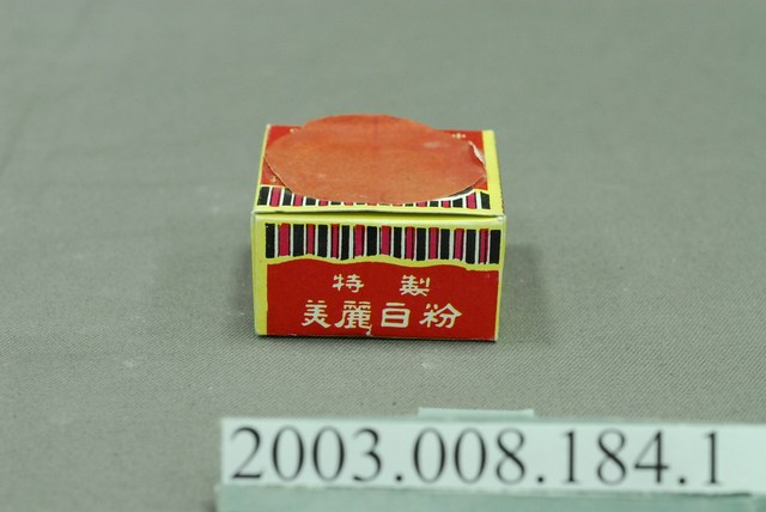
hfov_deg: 22.6
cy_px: 256
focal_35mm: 90
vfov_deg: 15.2
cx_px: 383
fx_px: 1917
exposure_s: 1/13
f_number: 10
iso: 1000
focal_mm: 60
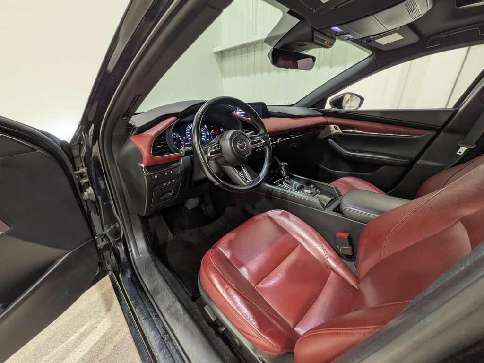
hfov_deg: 102.1
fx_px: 196
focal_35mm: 14
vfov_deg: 85.7
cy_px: 182
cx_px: 242
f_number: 2.2
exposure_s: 1/25
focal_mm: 1.83
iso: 55
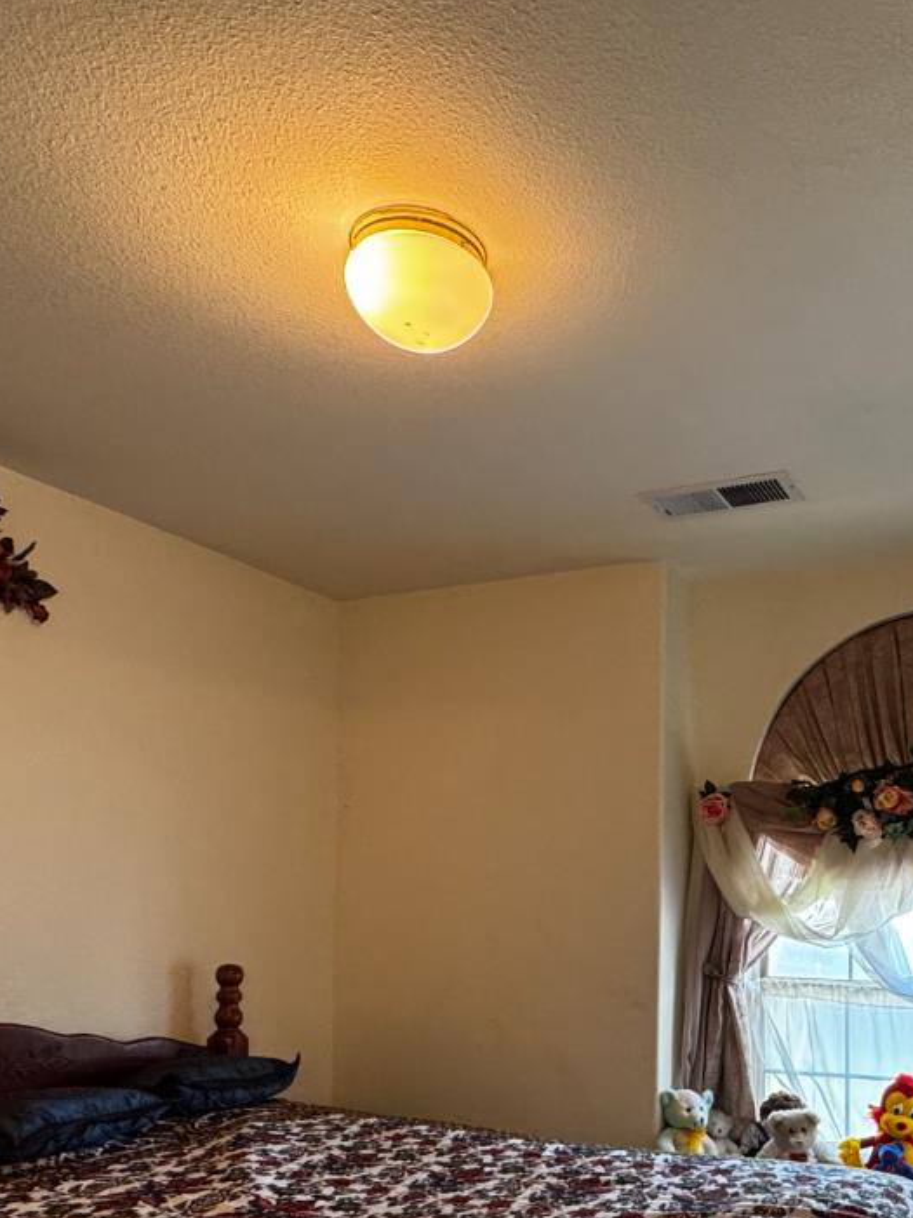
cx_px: 649
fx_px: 1055
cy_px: 895
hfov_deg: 45.7
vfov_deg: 57.3
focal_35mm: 30
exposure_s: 1/60
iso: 320
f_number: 2.2
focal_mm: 2.22
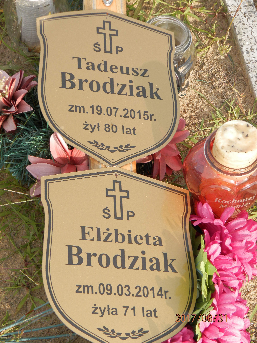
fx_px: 1049
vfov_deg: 18.5
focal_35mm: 106
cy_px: 172
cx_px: 128
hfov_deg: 14.0
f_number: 4.5
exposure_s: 1/200
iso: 80
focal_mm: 19
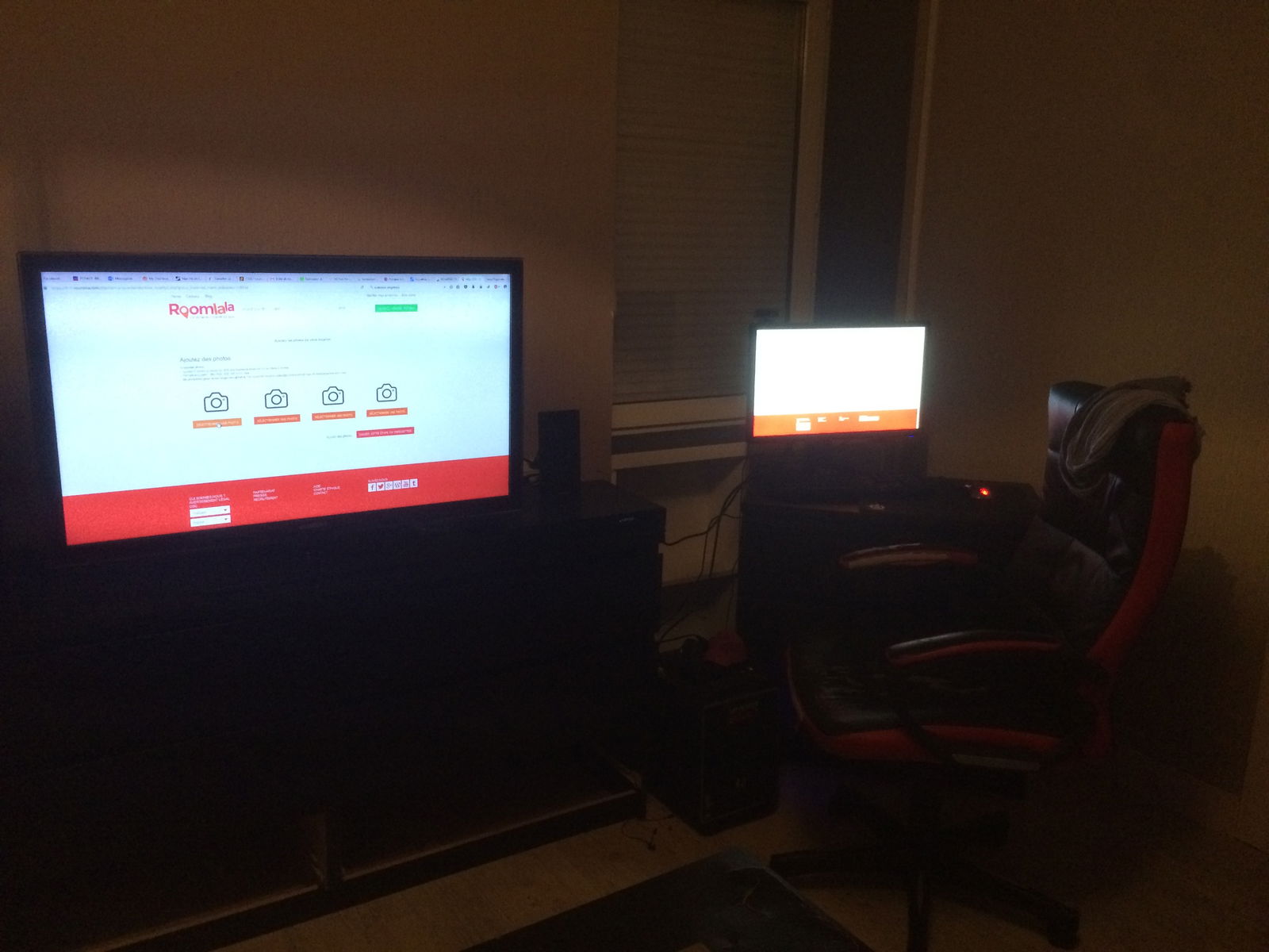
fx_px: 1063
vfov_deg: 48.2
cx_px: 634
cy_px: 476
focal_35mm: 29
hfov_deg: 61.7
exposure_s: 1/25
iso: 250
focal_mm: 4.15
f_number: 2.2
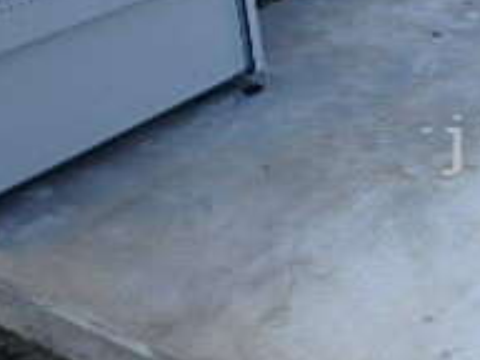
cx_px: 612
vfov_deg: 21.0
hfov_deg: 24.5
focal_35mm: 70
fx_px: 971
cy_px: 145
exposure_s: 1/320
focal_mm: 3.7
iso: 125
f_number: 3.5
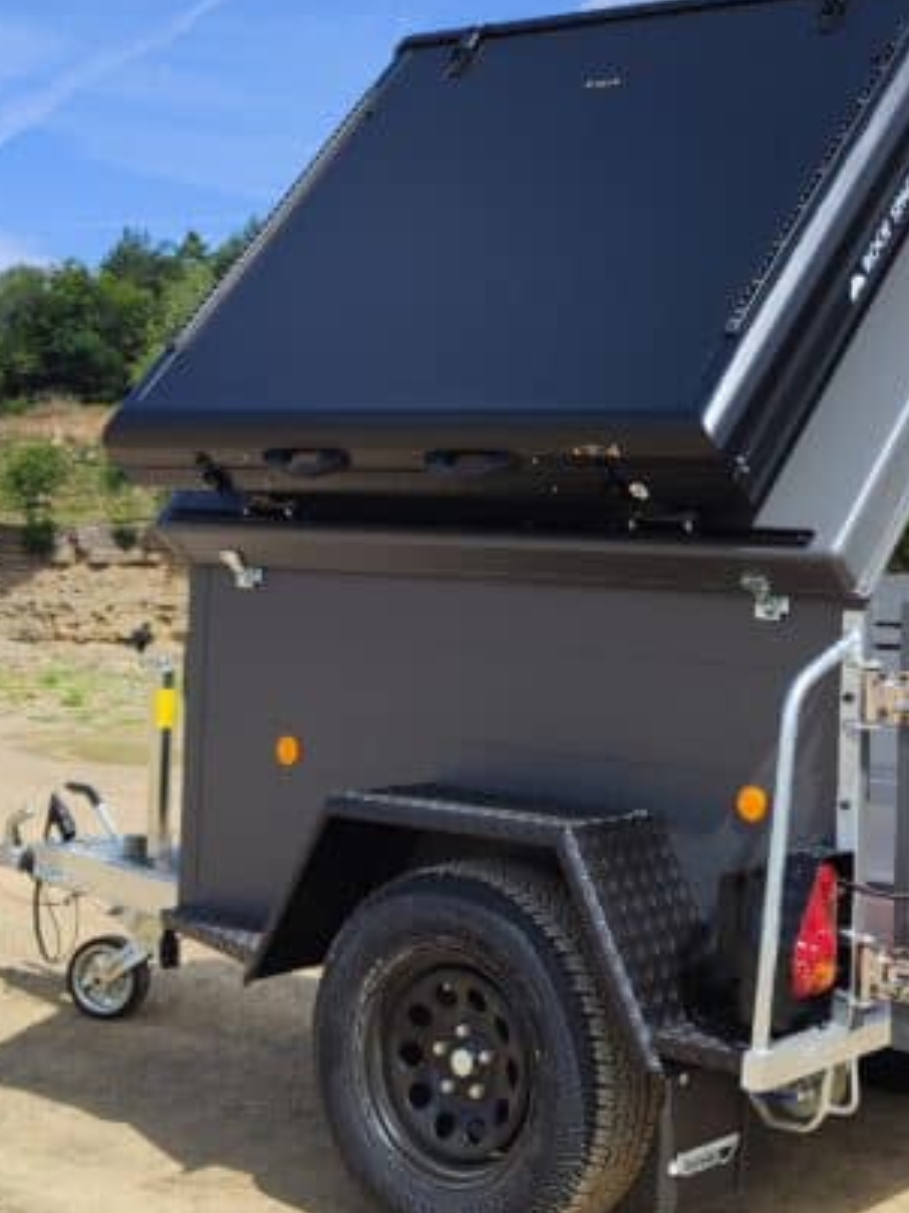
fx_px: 2137
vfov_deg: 31.6
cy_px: 497
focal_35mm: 61
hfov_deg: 23.6
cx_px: 749
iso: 50
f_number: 1.88
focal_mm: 5.59
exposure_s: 1/3349
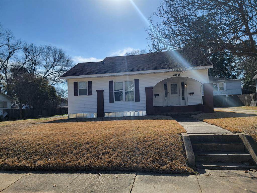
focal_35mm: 24
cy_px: 96
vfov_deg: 56.8
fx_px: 178
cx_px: 128
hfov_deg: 71.6
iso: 16
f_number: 1.8
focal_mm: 6.7
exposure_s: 1/1321
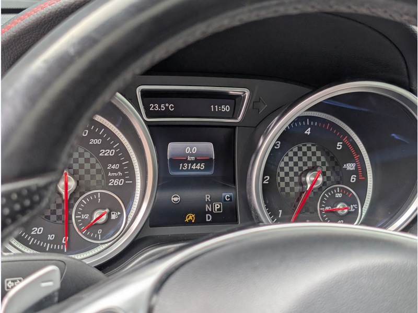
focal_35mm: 49
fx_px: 592
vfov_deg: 29.7
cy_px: 156
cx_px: 209
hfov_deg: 38.9
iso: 19
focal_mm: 6.9
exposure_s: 1/120
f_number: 1.68
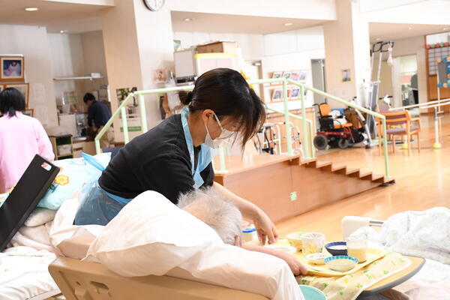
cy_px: 150
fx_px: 637
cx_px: 225
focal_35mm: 51
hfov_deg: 38.9
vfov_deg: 26.5
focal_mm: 34
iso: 1800
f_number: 5.6
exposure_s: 1/50
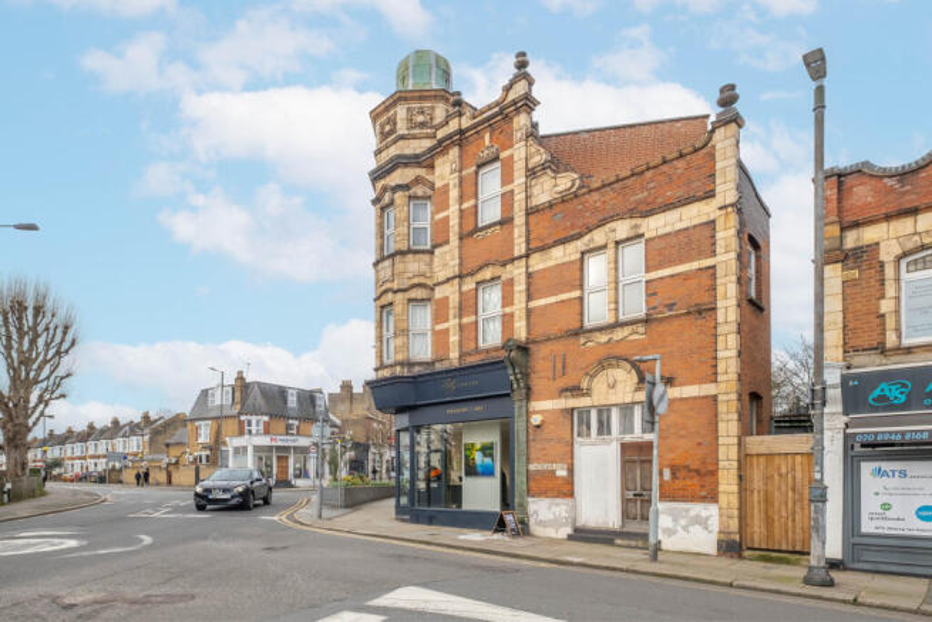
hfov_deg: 90.0
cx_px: 466
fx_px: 466
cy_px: 311
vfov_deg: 67.4
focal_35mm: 18
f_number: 6.4
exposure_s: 1/250
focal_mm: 12
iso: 400
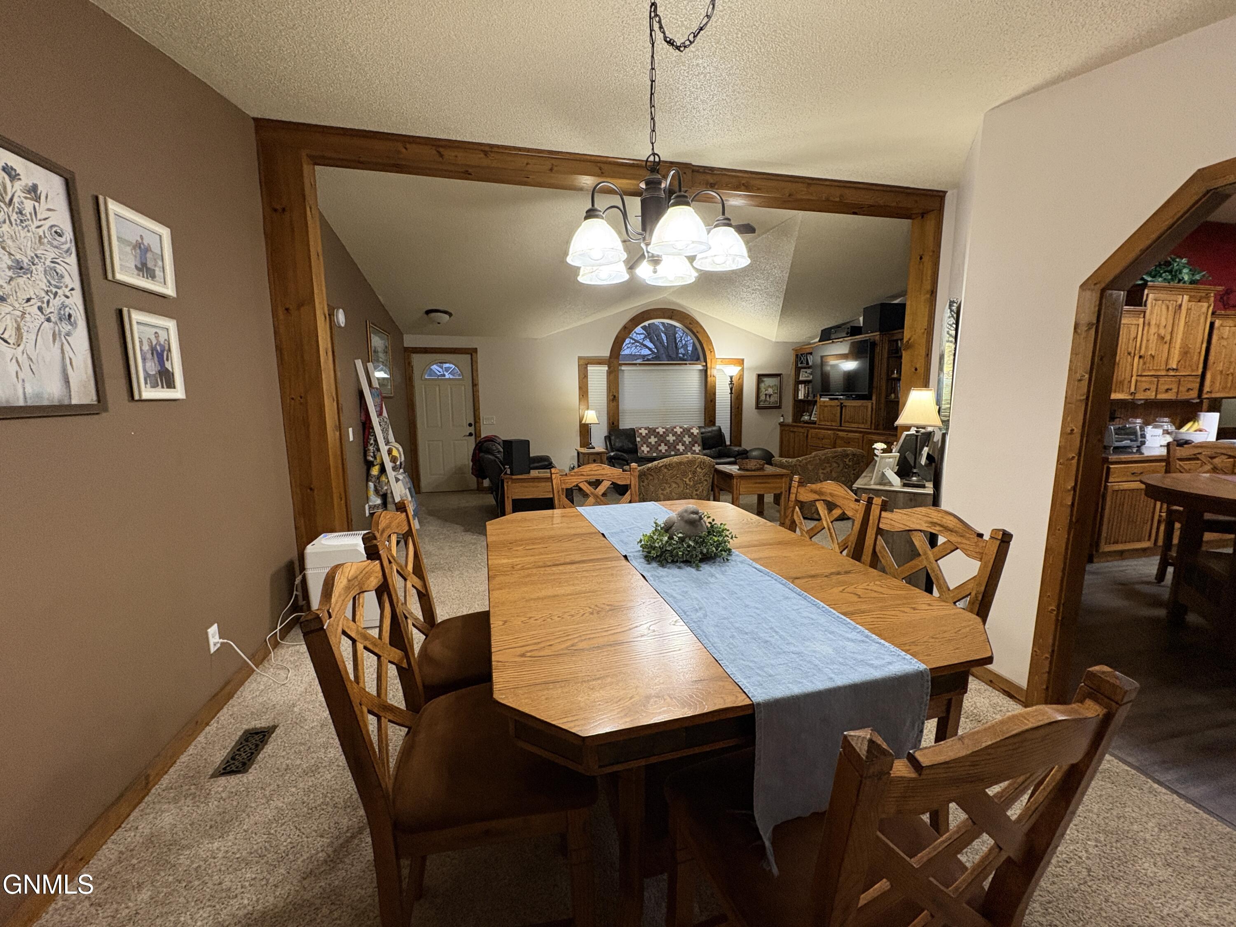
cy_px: 464
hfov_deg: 102.1
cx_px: 618
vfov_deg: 85.7
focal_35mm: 14
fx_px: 500
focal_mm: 2.22
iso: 400
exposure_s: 1/60
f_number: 2.2
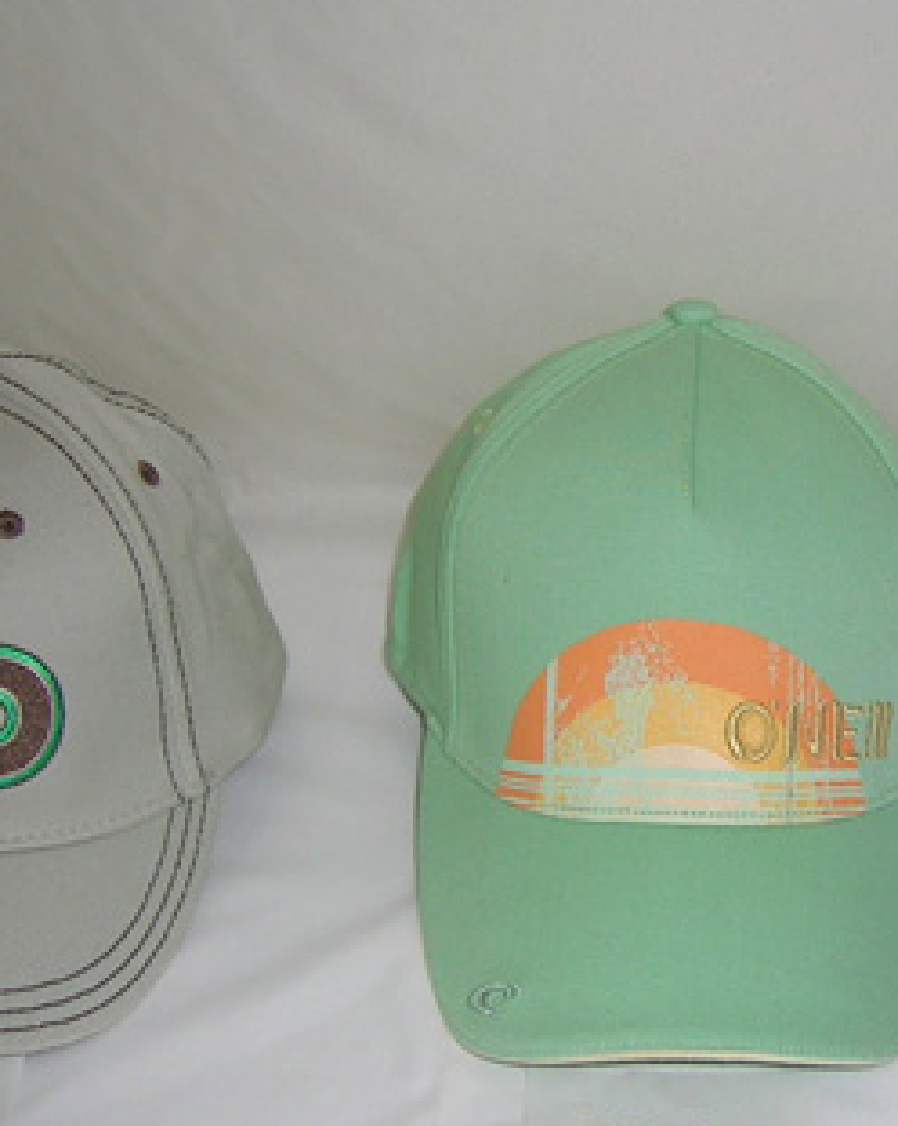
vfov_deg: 28.7
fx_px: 2197
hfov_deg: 22.8
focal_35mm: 66
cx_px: 702
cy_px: 644
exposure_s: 1/60.1
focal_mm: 5.4
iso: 50
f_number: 2.8
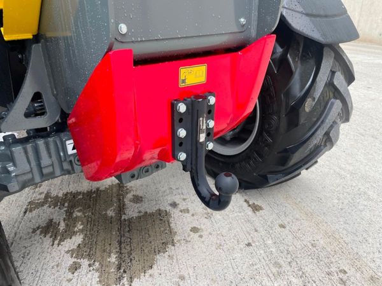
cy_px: 143
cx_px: 191
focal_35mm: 26
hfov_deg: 67.3
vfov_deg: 53.1
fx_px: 287
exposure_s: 1/349
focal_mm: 4.2
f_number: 1.6
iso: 32
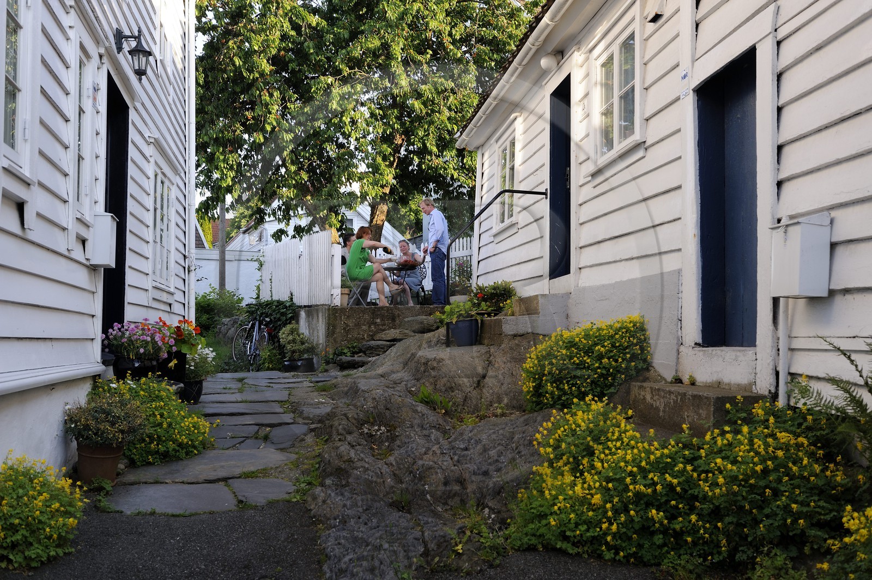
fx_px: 871
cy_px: 290
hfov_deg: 53.2
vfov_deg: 36.8
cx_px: 436
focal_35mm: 36
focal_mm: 36
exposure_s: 1/100
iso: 200
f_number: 7.1
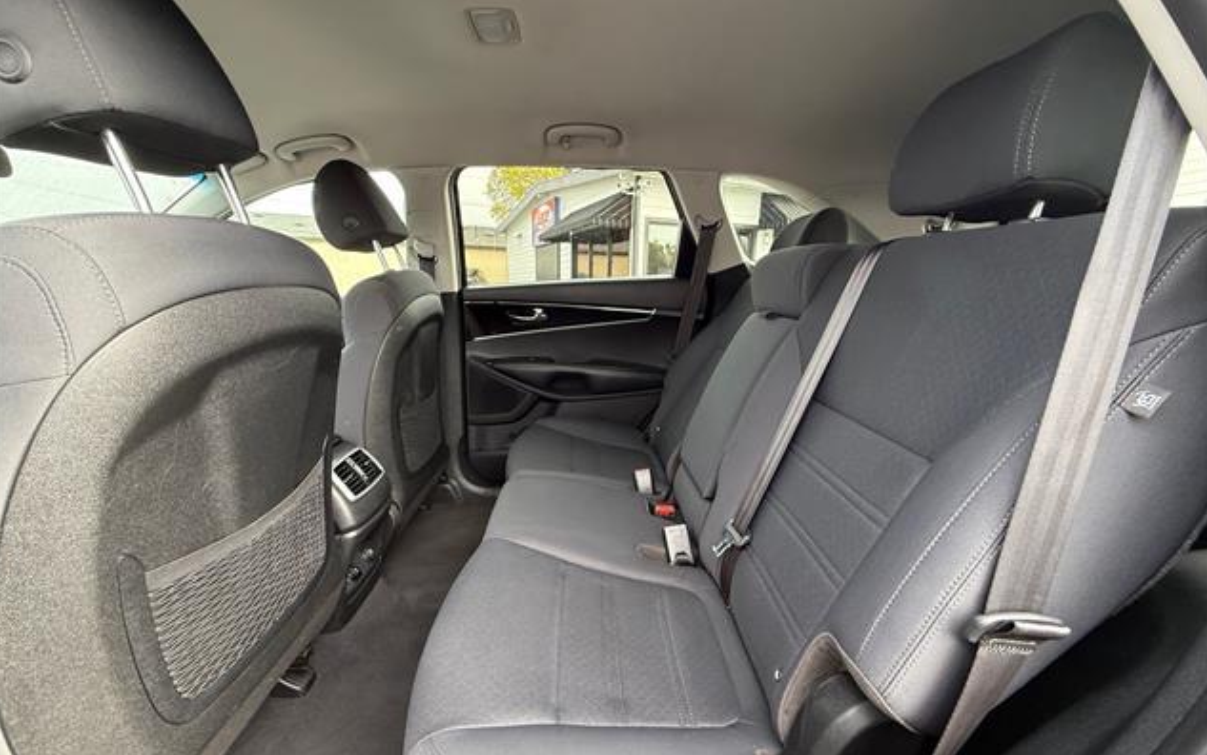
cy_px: 423
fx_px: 494
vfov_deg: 74.5
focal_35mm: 15
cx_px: 601
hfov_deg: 101.4
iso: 250
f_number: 2.2
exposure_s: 1/99
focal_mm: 2.22
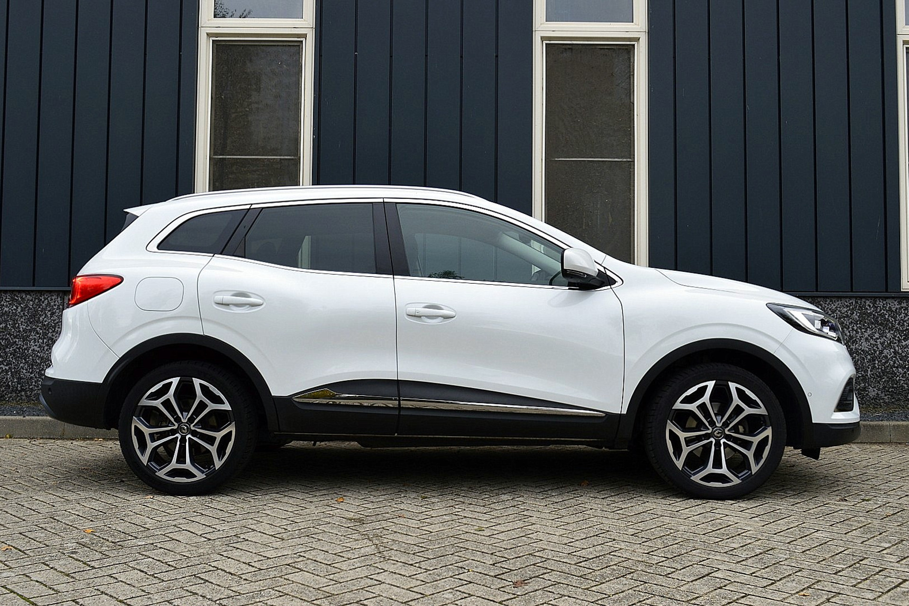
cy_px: 303
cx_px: 454
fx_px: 909
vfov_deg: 36.9
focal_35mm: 36
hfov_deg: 53.1
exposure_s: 1/100
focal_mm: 24
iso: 400
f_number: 9
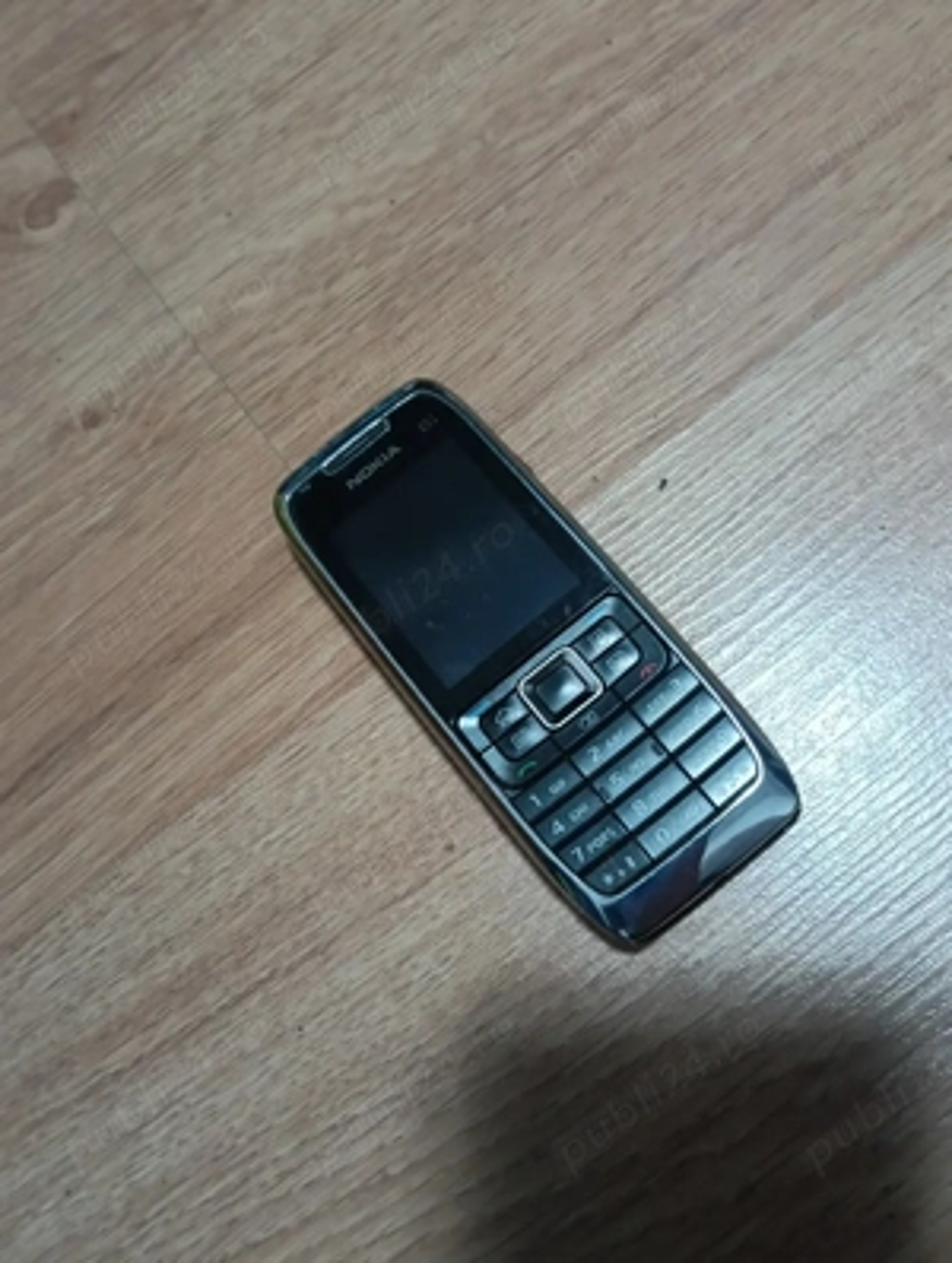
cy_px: 632
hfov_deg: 51.5
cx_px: 476
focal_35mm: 27
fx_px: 987
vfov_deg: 65.2
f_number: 1.8
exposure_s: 1/25
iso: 1000
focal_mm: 3.98
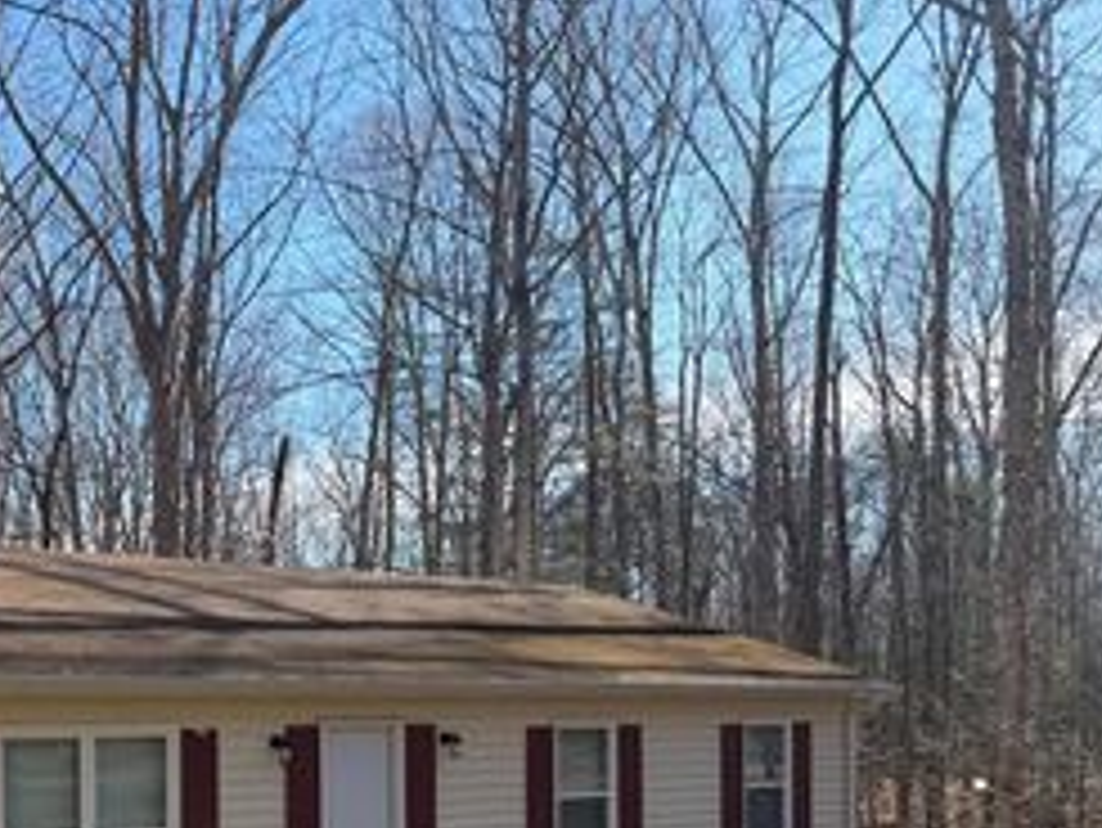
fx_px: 1561
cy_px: 763
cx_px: 67
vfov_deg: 28.4
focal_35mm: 49
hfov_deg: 36.0
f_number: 1.78
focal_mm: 6.76
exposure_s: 1/1812
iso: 80
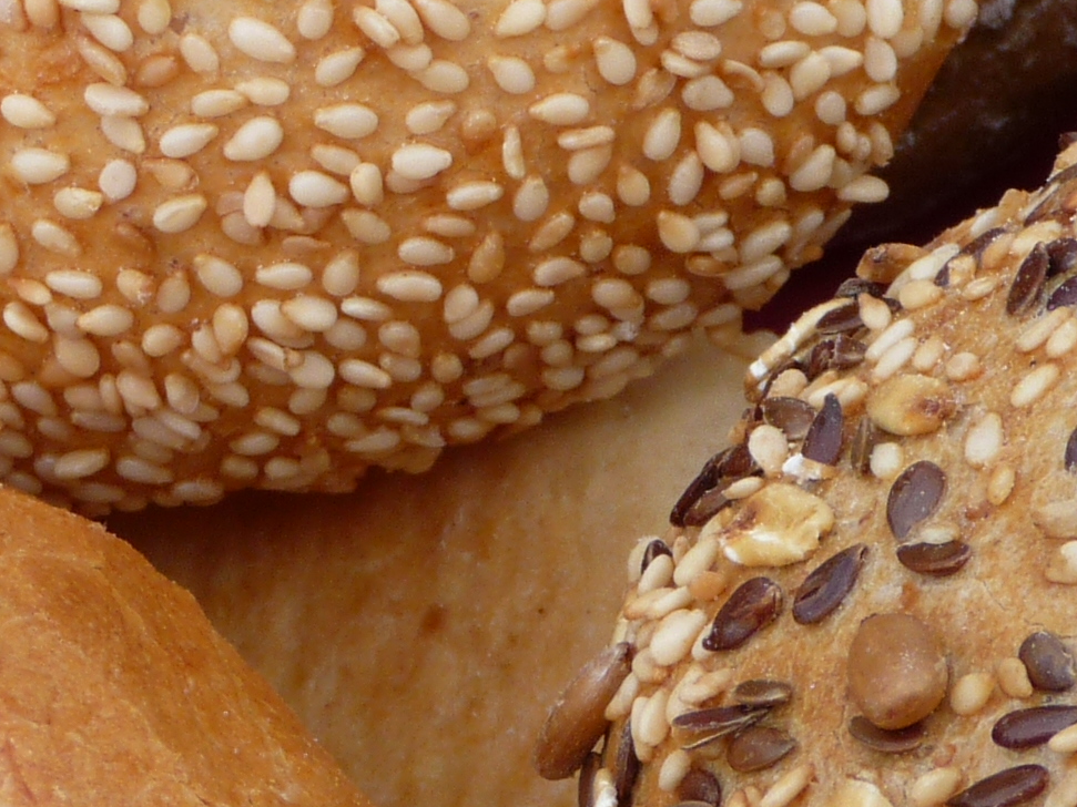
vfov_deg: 5.4
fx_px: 8524
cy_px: 365
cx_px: 781
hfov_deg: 7.2
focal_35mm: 274
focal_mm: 13.1
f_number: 4.6
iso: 100
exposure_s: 1/200
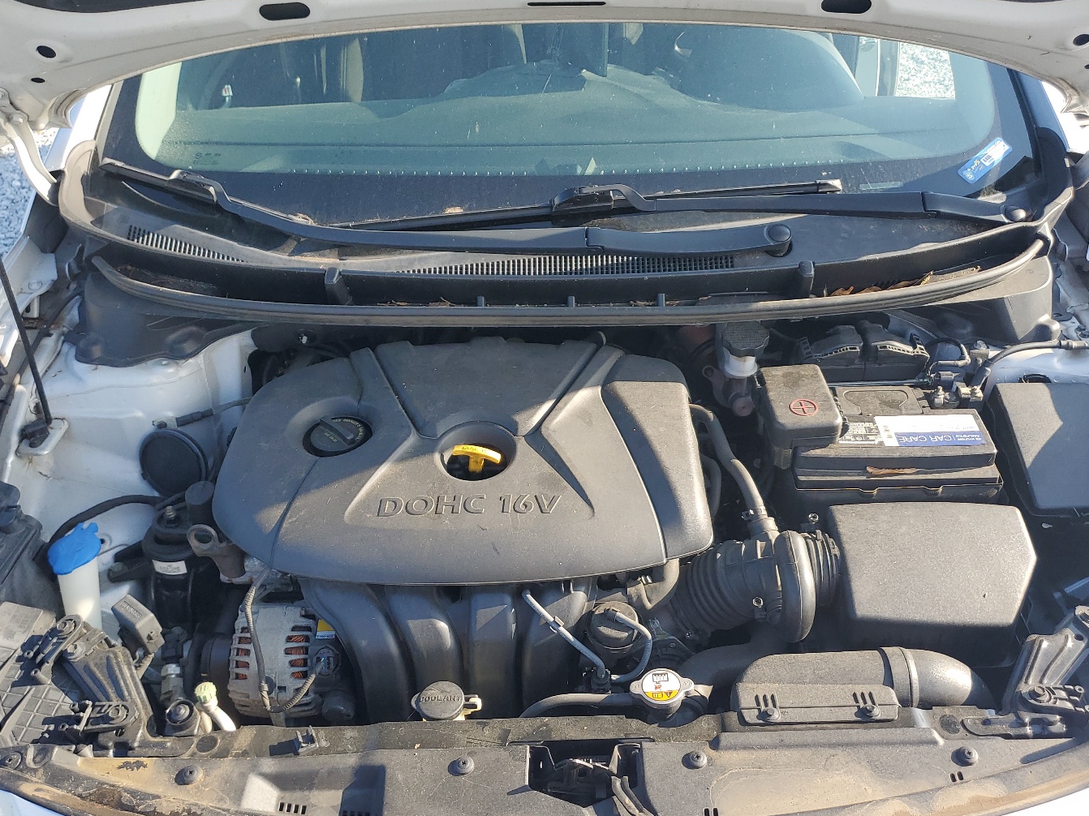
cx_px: 549
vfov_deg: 45.4
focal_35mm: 31
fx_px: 975
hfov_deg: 58.4
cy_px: 417
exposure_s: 1/625
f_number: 1.5
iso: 50
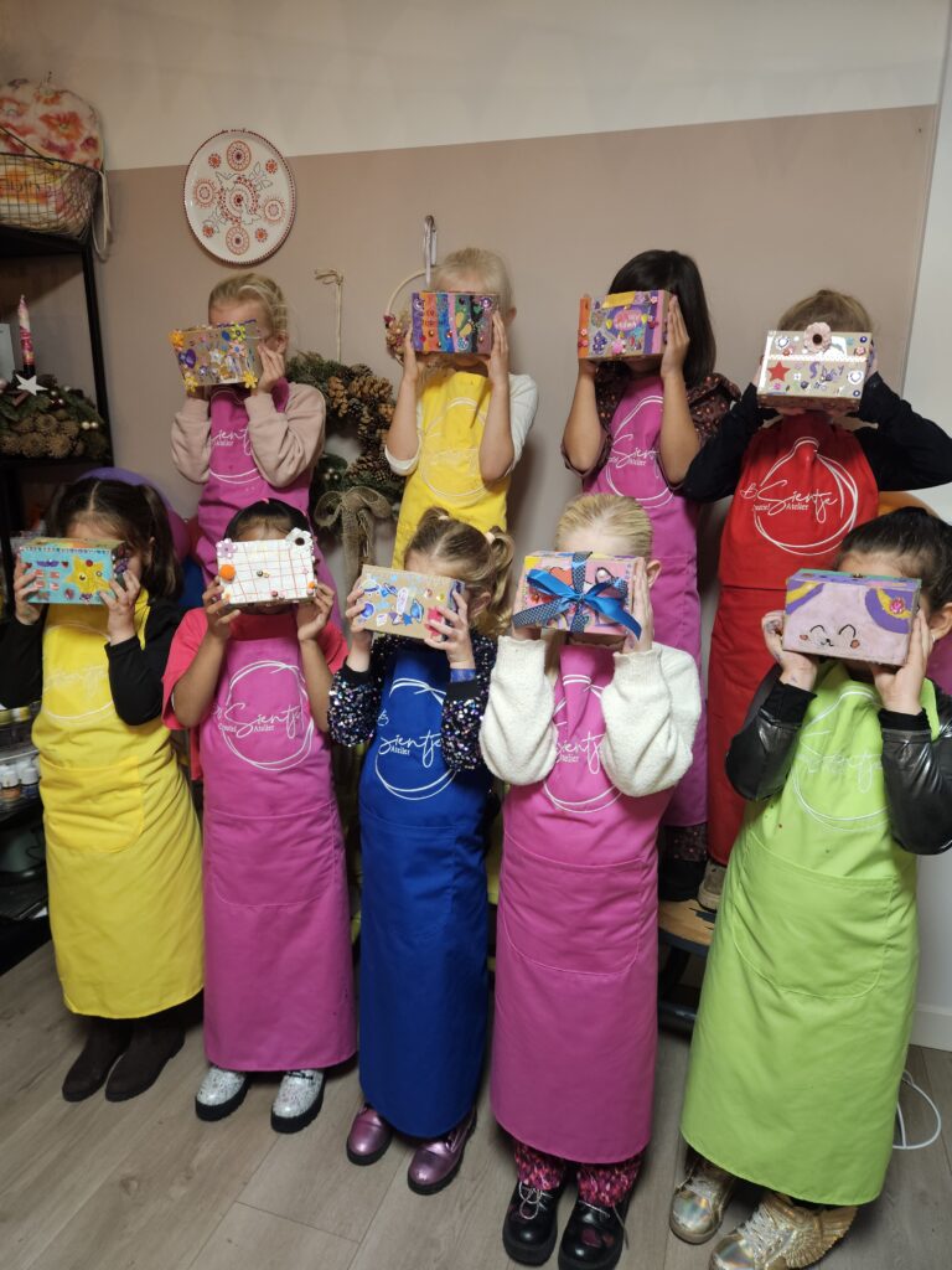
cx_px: 476
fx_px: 843
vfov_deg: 73.9
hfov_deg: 58.9
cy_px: 635
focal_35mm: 23
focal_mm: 5.4
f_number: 1.8
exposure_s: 1/52.8
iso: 320
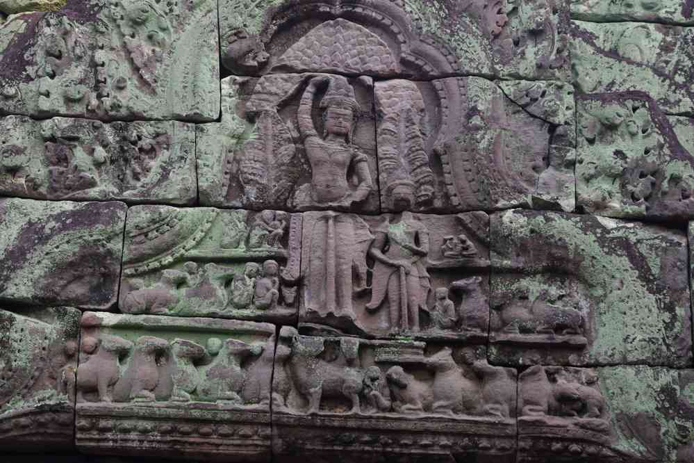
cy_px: 232
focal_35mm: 117
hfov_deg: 17.5
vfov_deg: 11.7
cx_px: 347
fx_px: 2255
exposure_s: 1/125
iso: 1600
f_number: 6.3
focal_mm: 77.5
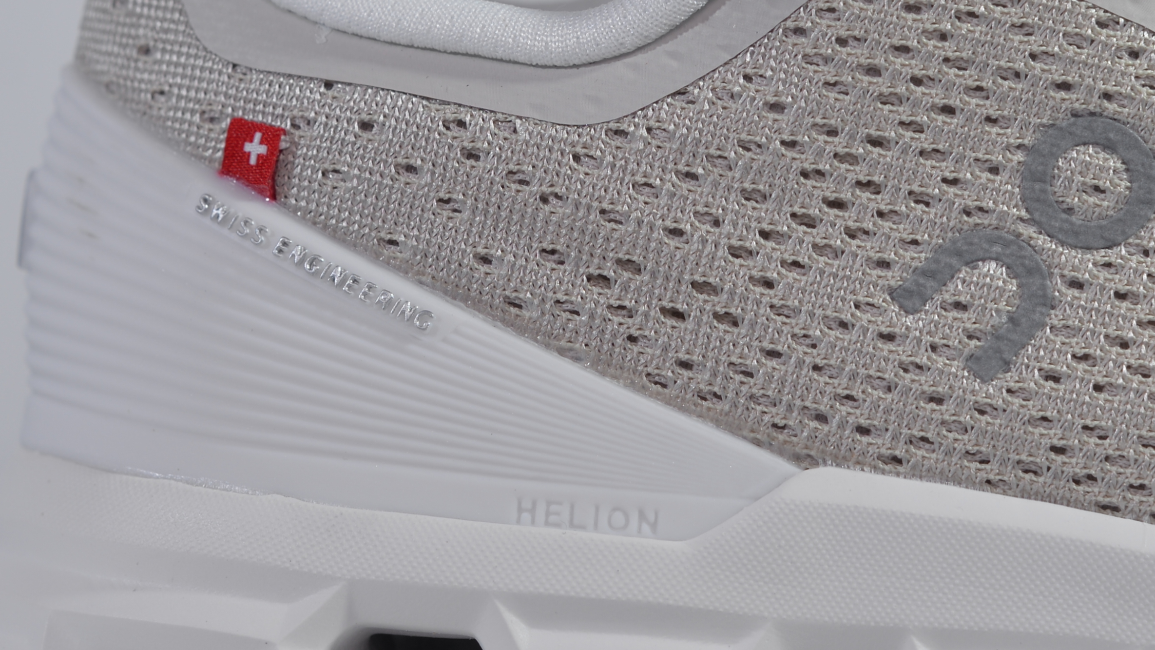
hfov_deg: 16.1
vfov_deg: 9.1
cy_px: 186
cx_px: 594
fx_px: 4073
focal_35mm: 133
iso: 100
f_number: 5.6
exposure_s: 1/320
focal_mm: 50
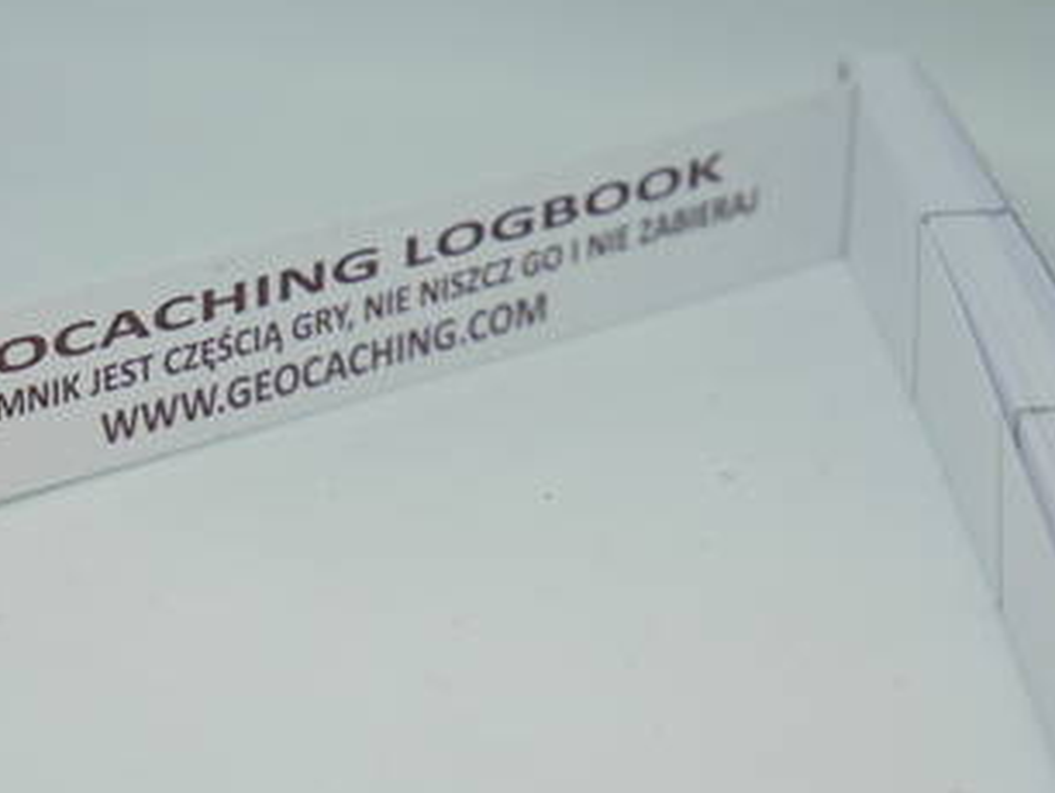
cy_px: 396
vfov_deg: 9.7
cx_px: 428
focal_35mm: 153
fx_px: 4667
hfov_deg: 12.9
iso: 400
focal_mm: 52
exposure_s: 1/125
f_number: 5.6
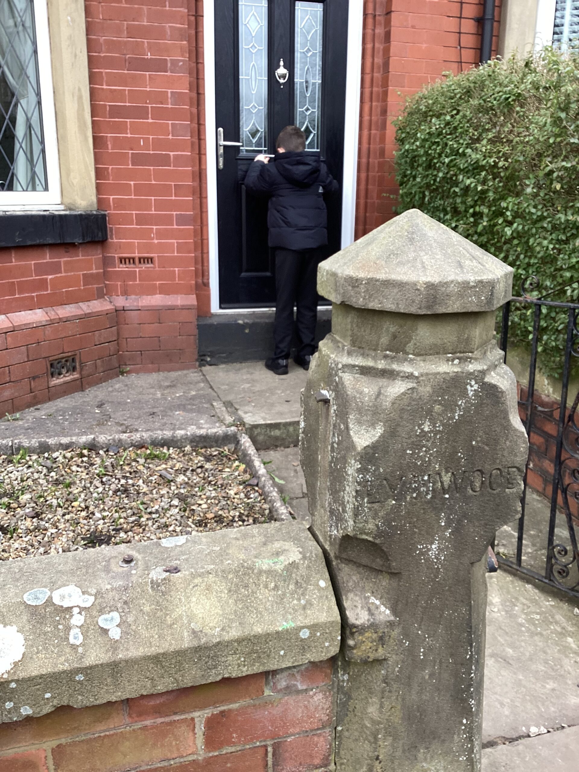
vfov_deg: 58.4
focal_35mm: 31
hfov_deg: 45.4
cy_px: 386
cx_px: 290
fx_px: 691
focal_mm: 3.3
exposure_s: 1/100
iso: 80
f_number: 2.4
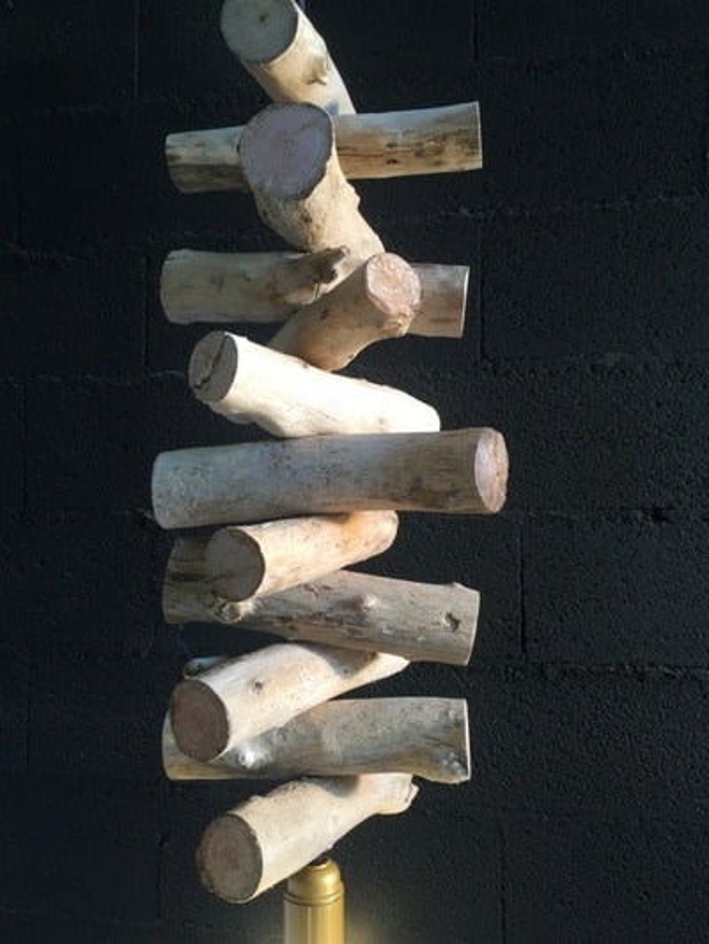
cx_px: 354
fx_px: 792
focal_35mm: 29
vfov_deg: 61.6
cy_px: 472
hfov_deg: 48.2
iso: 32
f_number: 2.2
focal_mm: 4.15
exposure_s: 1/40
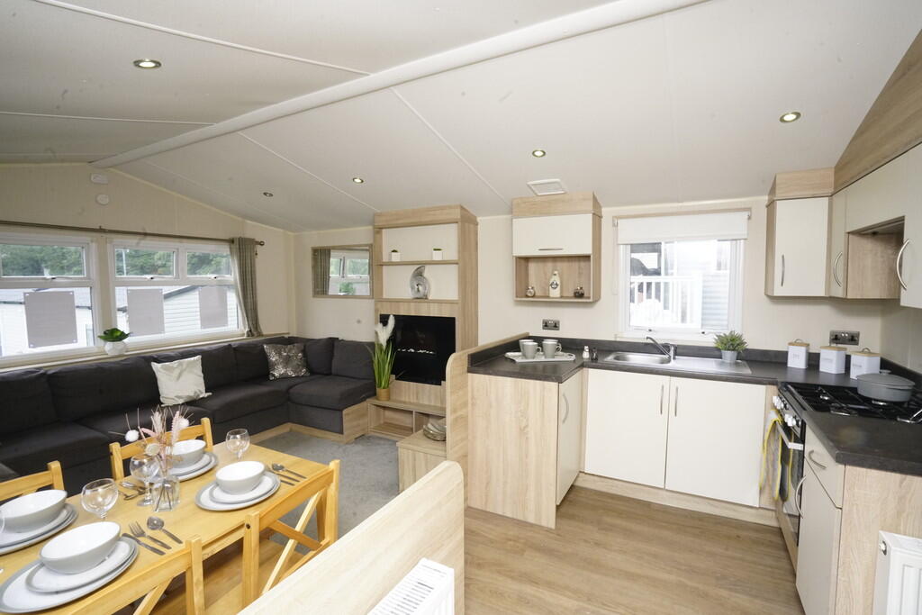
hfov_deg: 96.7
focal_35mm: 16
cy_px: 308
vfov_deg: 73.8
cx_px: 461
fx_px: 410
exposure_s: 1/60
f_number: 18
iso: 2500
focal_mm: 16
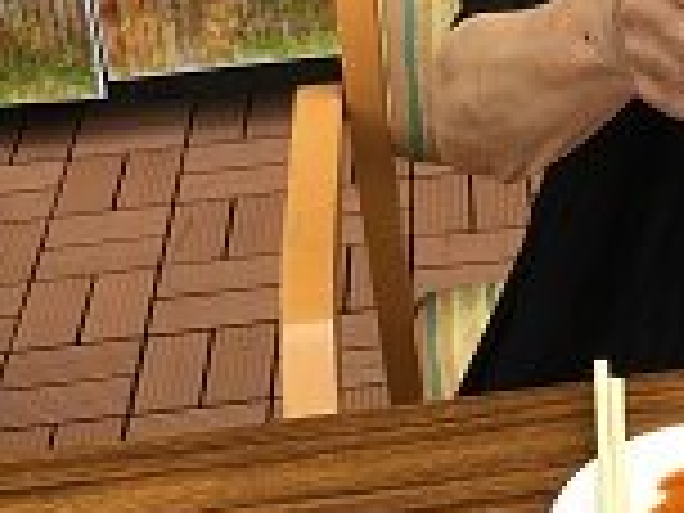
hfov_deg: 18.5
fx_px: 2015
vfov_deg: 14.4
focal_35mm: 102
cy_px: 47
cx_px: 760
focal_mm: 3.3
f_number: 2.4
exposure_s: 1/196
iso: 25
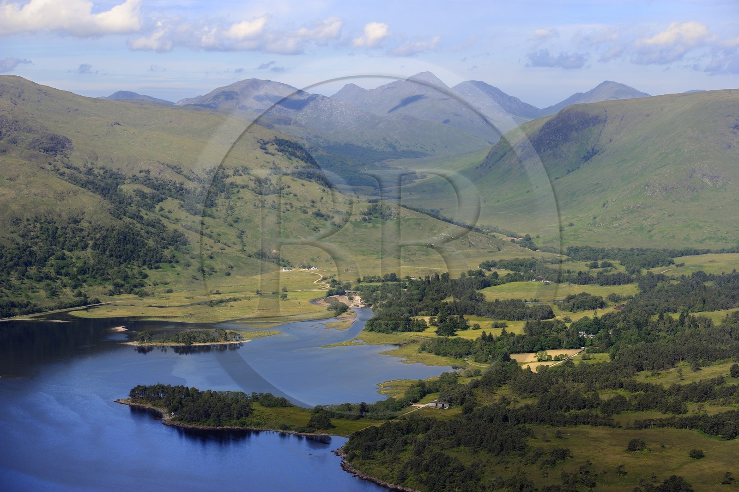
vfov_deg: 19.4
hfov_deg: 28.9
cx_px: 370
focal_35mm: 70
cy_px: 246
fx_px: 1436
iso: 200
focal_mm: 70
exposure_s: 1/800
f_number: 6.3
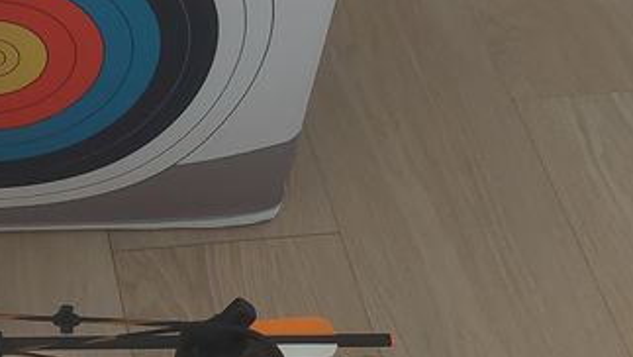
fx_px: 1360
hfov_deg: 24.5
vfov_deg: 14.2
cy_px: -135
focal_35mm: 81
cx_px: -61
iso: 500
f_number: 1.8
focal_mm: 5.23
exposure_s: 1/60
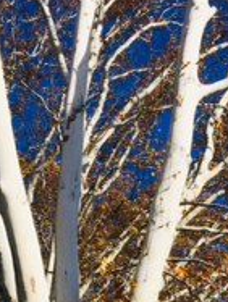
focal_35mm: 99
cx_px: 118
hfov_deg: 15.0
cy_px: 333
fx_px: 866
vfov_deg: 19.0
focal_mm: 4.15
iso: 32
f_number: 2.2
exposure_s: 1/2933
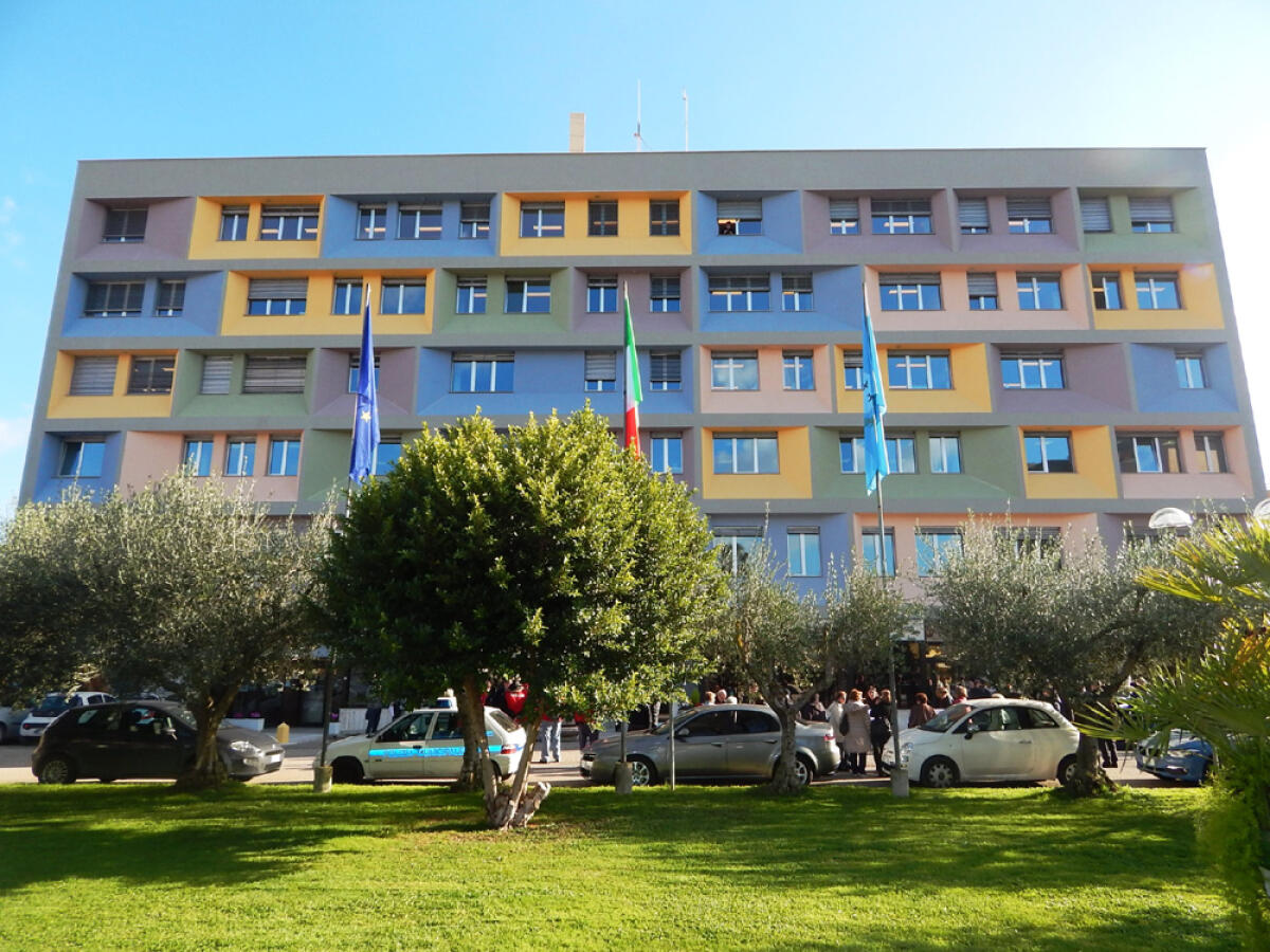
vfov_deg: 58.9
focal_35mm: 23
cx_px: 635
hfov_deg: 73.9
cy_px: 476
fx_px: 844
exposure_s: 1/640
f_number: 3
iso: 125
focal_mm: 4
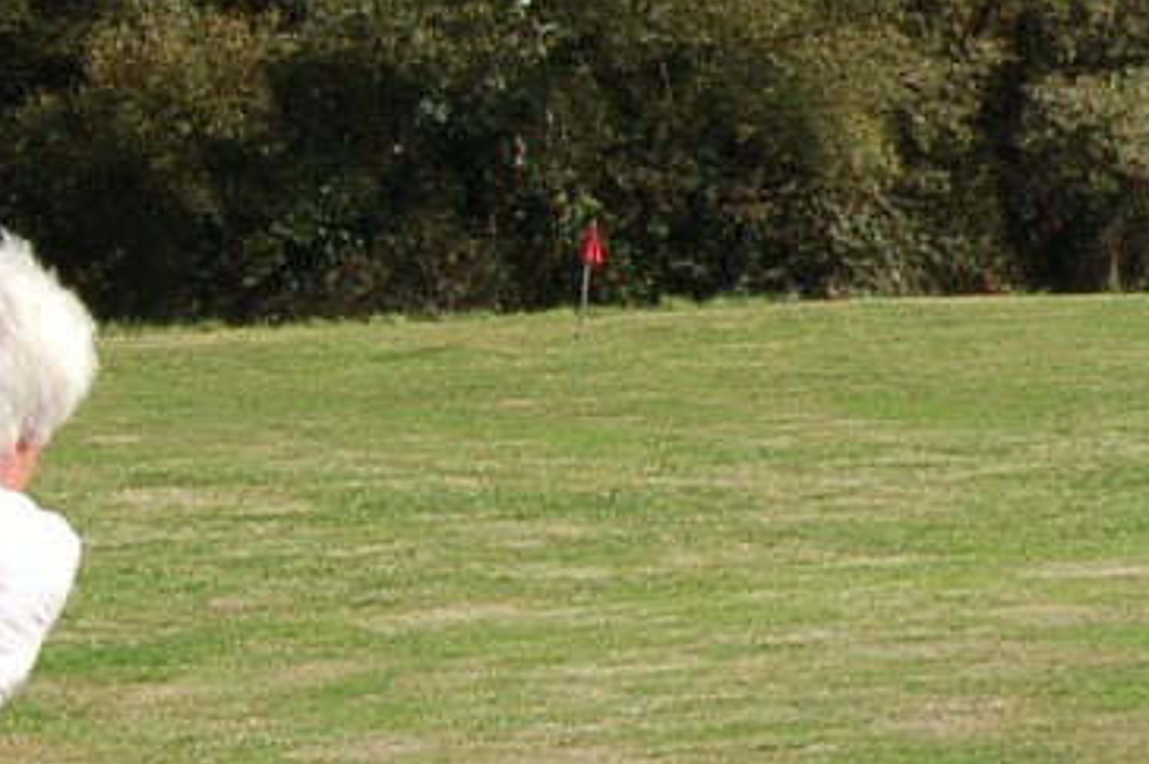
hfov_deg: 7.7
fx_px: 8155
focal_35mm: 256
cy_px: 319
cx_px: 2390
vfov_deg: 5.4
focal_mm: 31
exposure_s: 1/250
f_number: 8
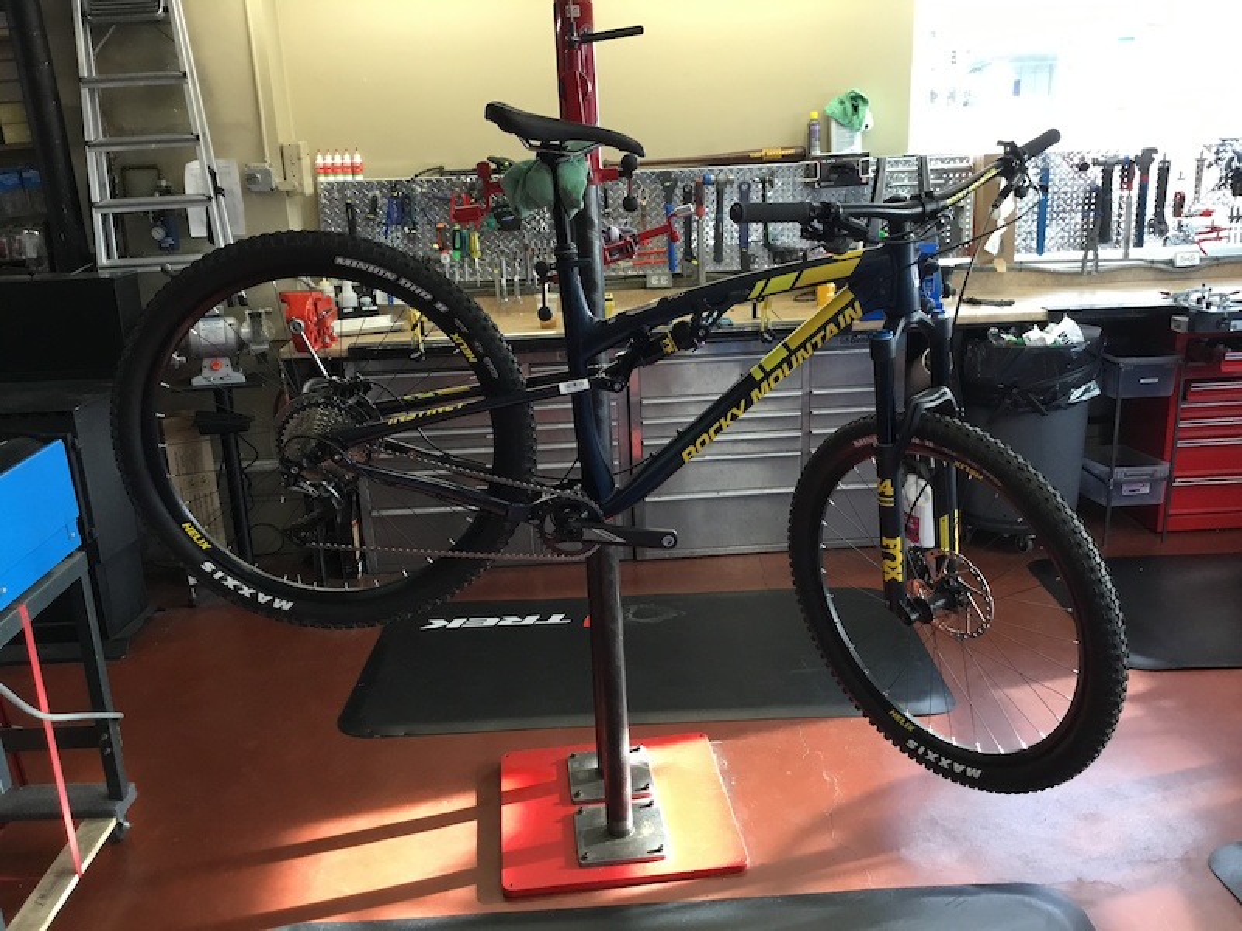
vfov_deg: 45.4
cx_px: 621
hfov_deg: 58.4
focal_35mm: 31
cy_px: 466
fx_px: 1112
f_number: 2.4
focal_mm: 3.3
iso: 40
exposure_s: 1/30
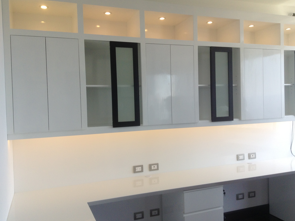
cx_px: 148
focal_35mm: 34
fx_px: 290
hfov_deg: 54.0
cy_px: 109
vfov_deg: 41.8
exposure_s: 1/122
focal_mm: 3.3
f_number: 2.4
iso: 32
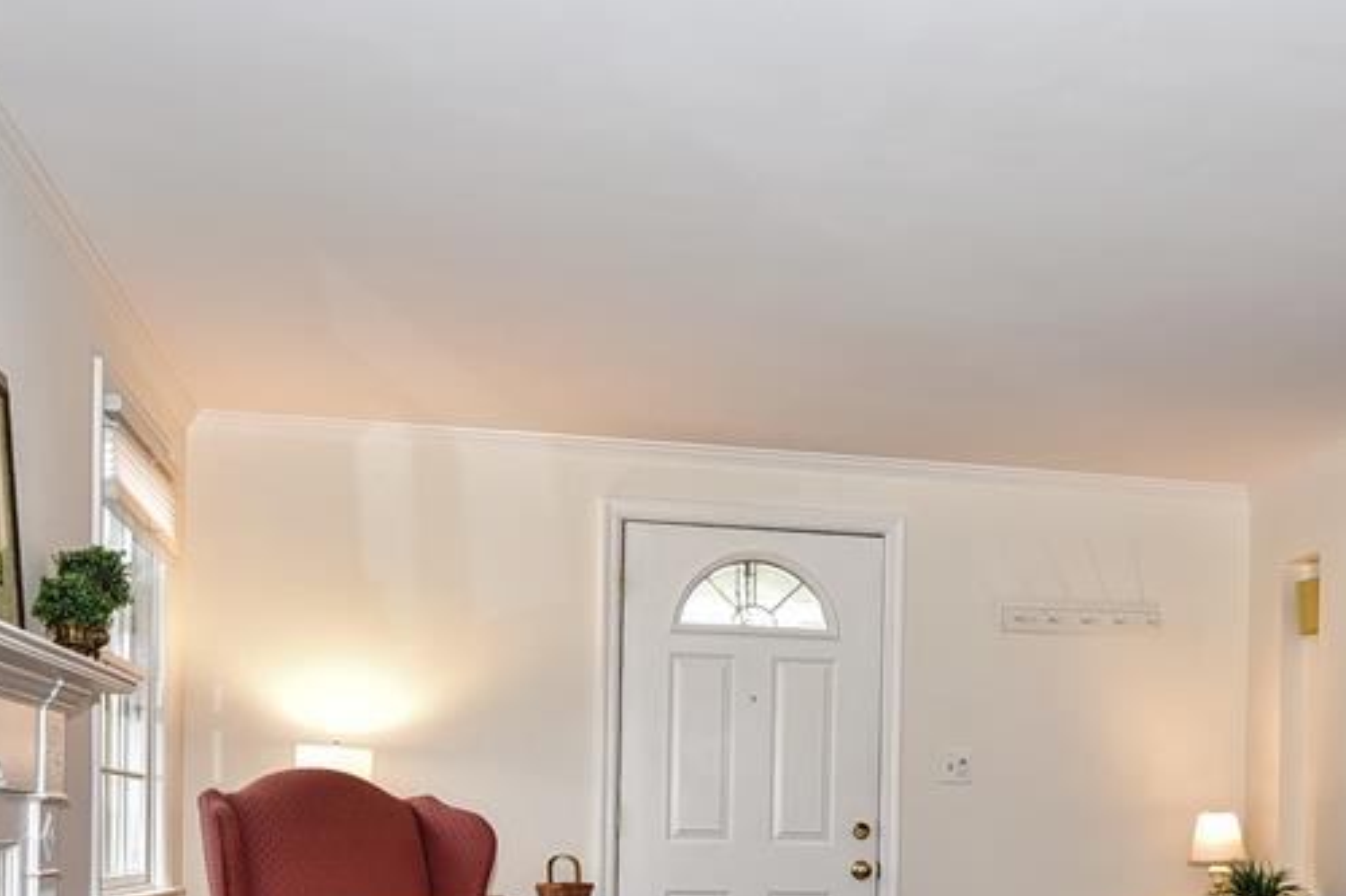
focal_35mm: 41
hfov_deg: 47.0
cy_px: 854
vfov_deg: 30.7
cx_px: 843
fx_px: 1532
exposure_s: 1/60
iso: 125
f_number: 2.8
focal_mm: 20
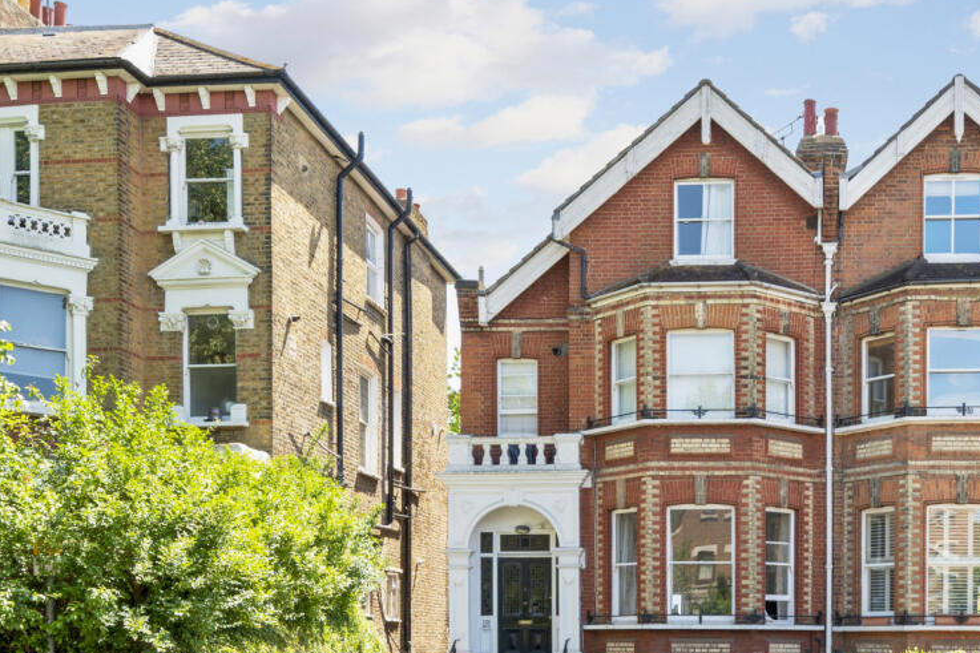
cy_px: 413
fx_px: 699
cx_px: 573
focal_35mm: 26
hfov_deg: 69.5
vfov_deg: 49.5
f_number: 8
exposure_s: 1/125
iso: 200
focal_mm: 18.5
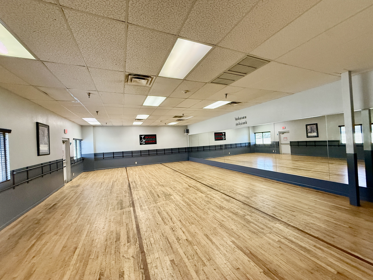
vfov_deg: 85.7
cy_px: 140
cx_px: 186
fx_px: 151
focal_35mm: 14
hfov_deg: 102.1
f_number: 2.2
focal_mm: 2.22
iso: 400
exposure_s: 1/120
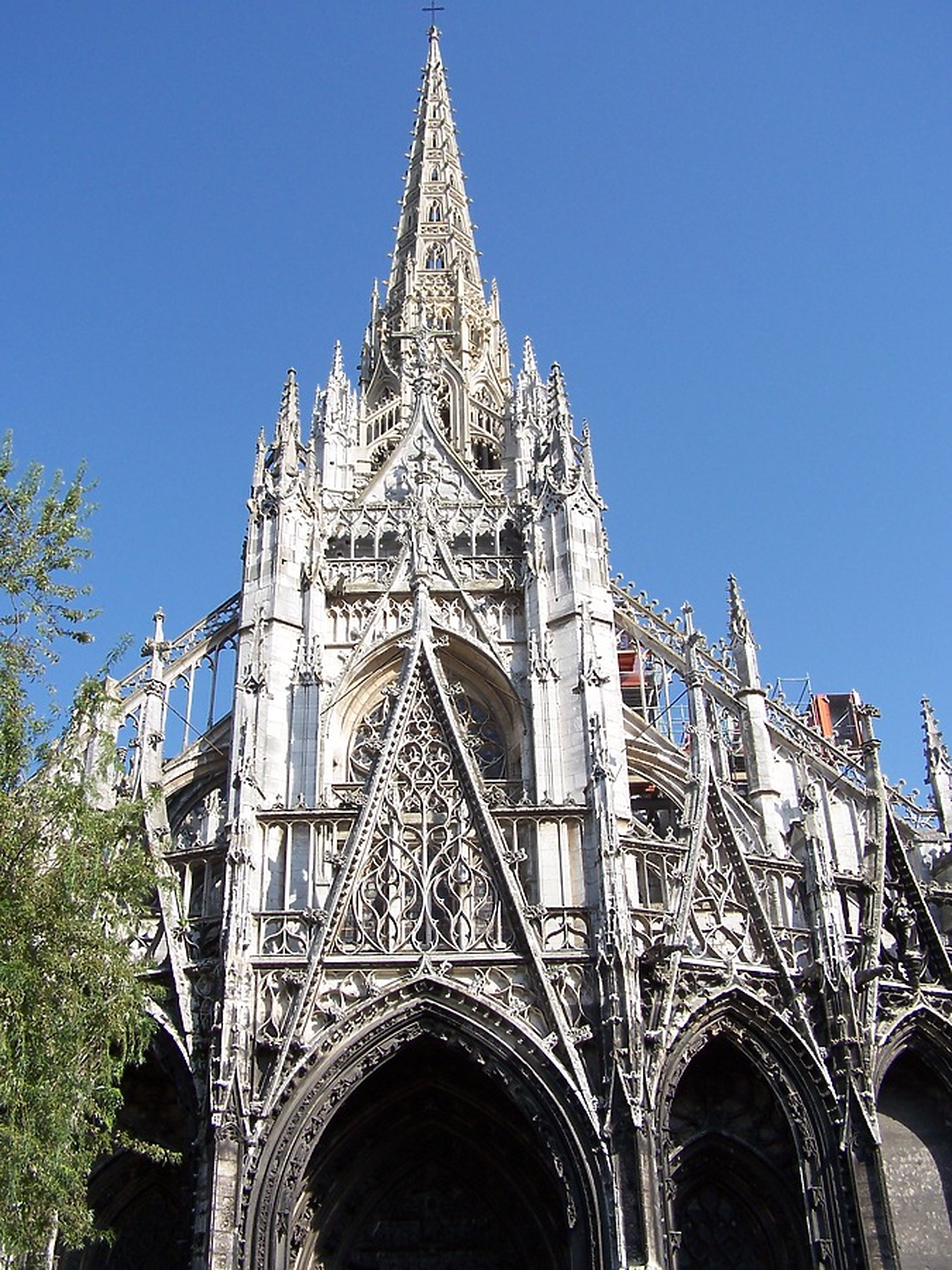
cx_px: 476
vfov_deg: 49.0
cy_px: 635
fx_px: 1393
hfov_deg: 37.7
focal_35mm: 38
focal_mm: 6.3
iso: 80
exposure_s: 1/500
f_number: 4
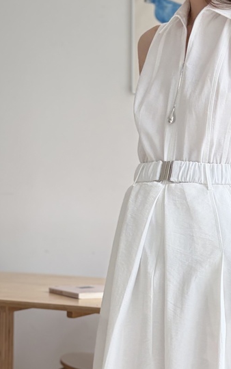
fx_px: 513
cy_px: 292
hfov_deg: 24.0
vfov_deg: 38.2
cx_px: 243
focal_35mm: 51
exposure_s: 1/120
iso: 64
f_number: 1.6
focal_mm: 5.96
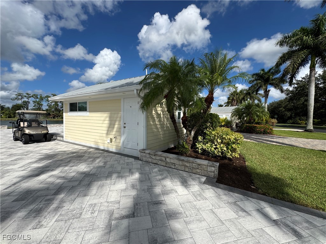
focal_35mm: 14
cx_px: 163
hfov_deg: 102.1
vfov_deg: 85.7
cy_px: 122
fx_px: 132
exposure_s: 1/2584
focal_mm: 2.22
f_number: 2.2
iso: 50
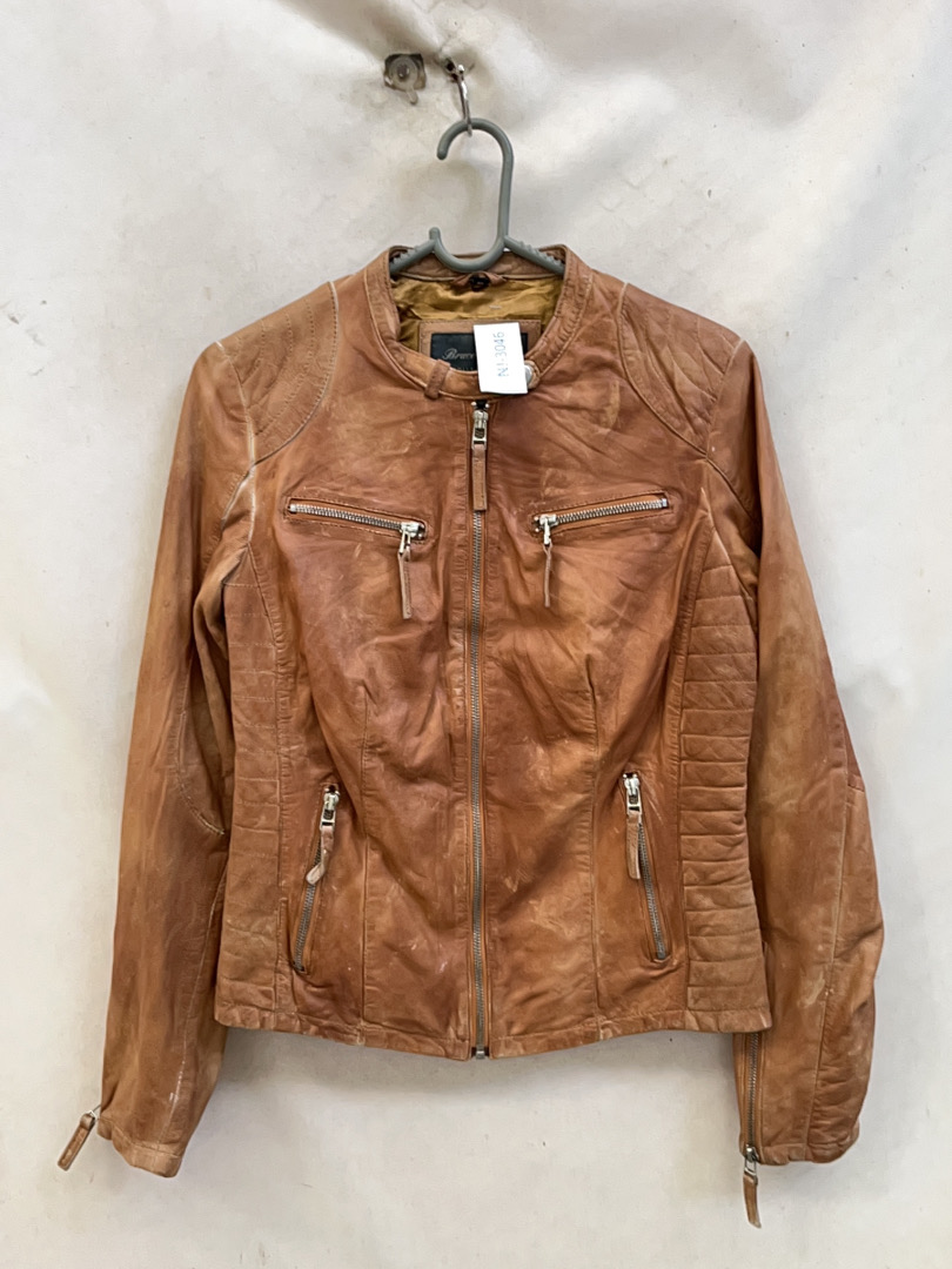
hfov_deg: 51.4
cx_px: 476
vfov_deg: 65.3
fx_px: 990
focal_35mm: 27
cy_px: 634
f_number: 1.6
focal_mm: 5.1
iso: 64
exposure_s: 1/60
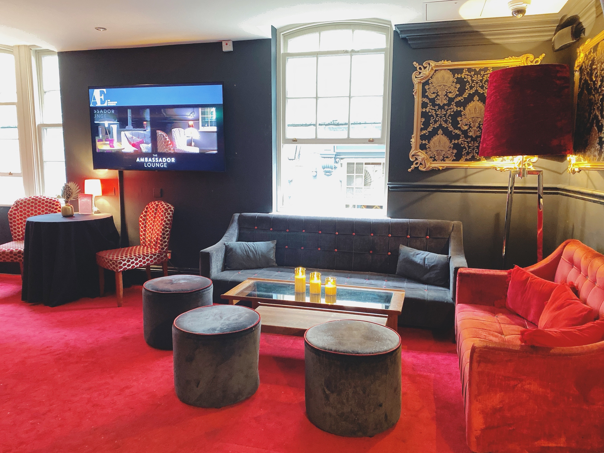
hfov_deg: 67.3
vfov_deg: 53.1
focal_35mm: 26
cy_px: 226
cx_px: 302
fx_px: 454
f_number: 1.8
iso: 1000
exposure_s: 1/20
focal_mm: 4.25
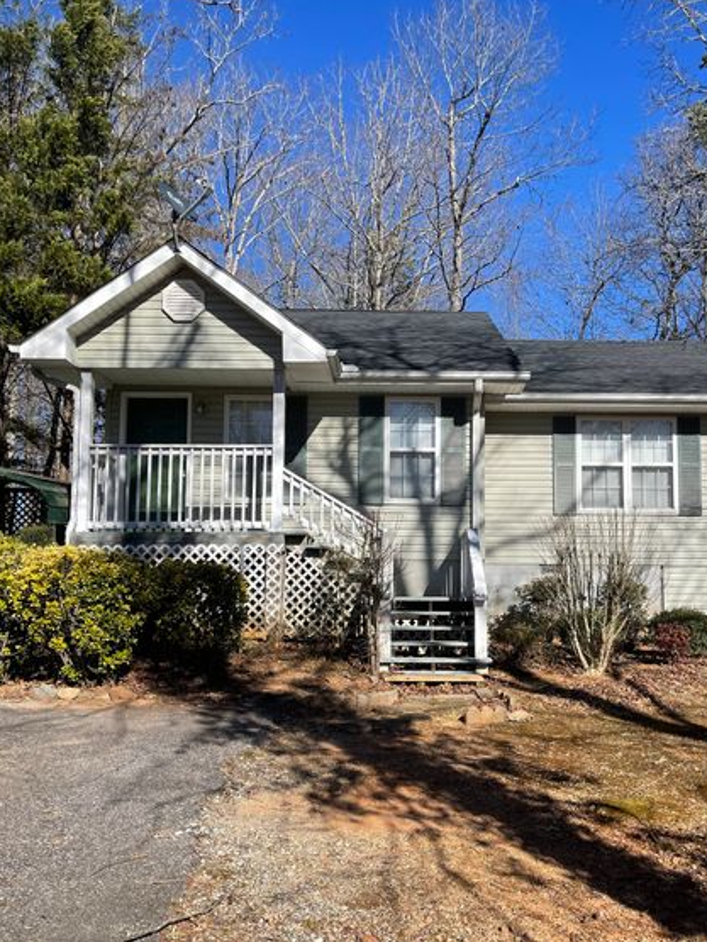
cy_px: 524
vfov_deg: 59.8
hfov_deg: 46.6
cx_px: 420
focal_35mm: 30
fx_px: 817
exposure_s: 1/3257
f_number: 1.6
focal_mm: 5.1
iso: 32
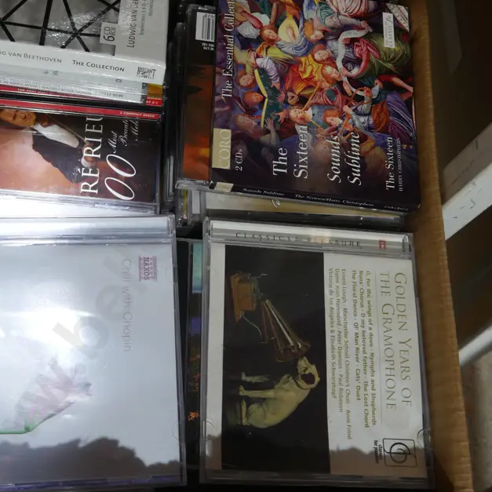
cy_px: 177
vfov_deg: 32.6
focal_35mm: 52
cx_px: 208
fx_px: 836
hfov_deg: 32.7
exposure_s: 1/60
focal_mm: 18
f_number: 4
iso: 500
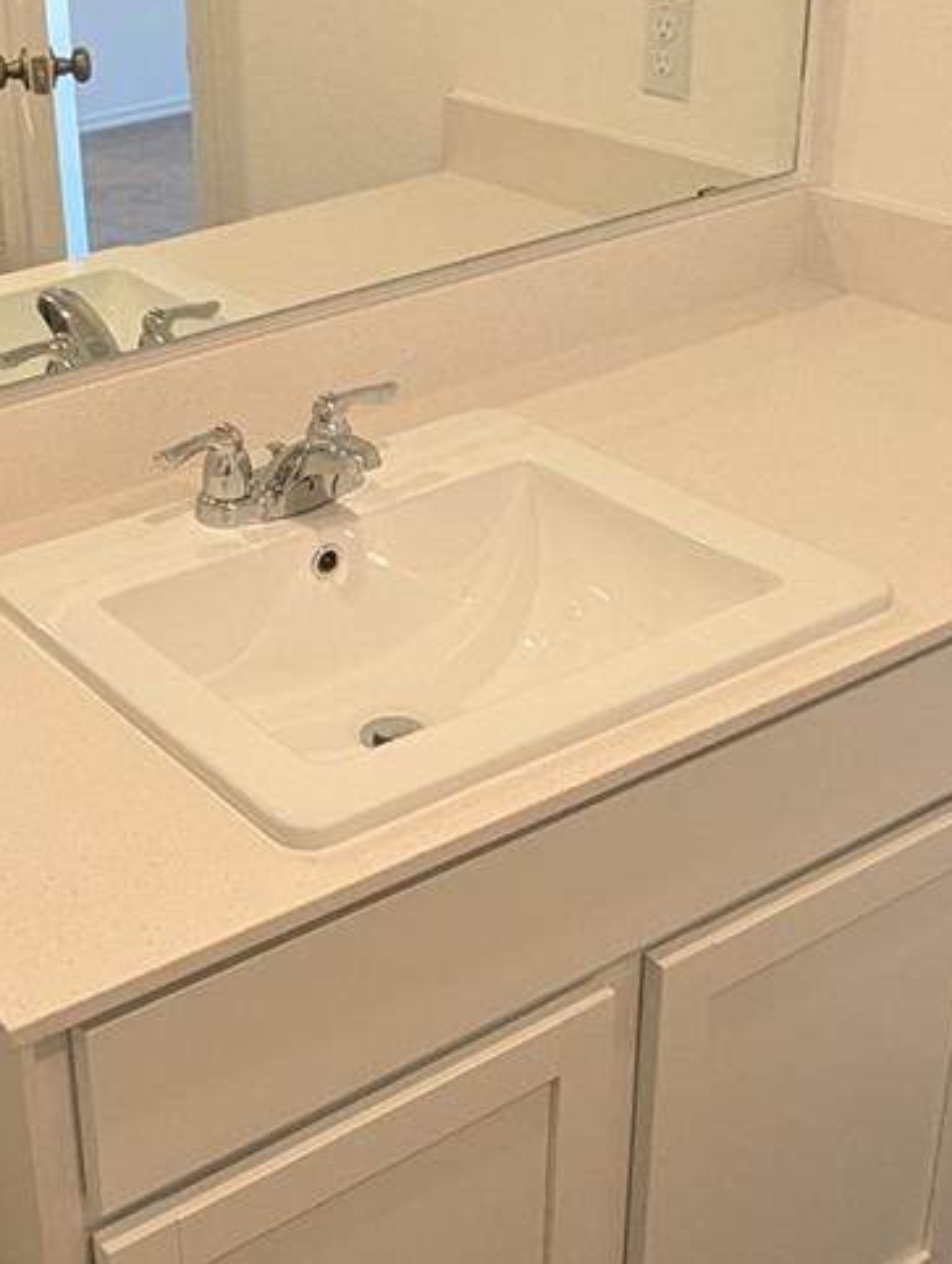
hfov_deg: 27.8
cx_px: 130
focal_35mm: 51
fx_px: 1865
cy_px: 517
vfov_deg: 37.3
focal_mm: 2.35
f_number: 2.2
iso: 100
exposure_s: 1/30
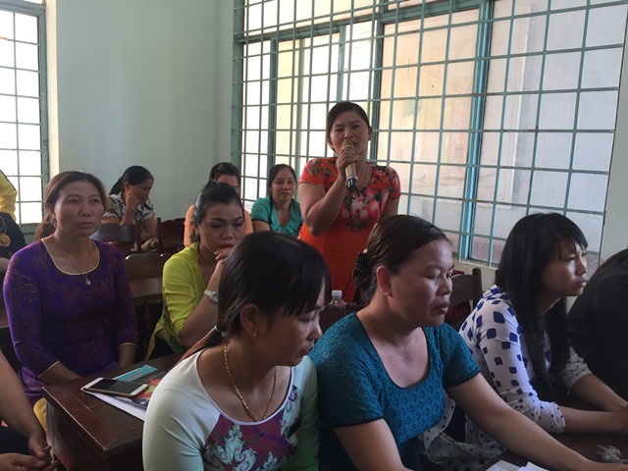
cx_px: 314
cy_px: 236
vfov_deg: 48.2
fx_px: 526
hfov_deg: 61.7
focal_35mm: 29
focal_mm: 4.15
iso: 40
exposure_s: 1/33
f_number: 2.2
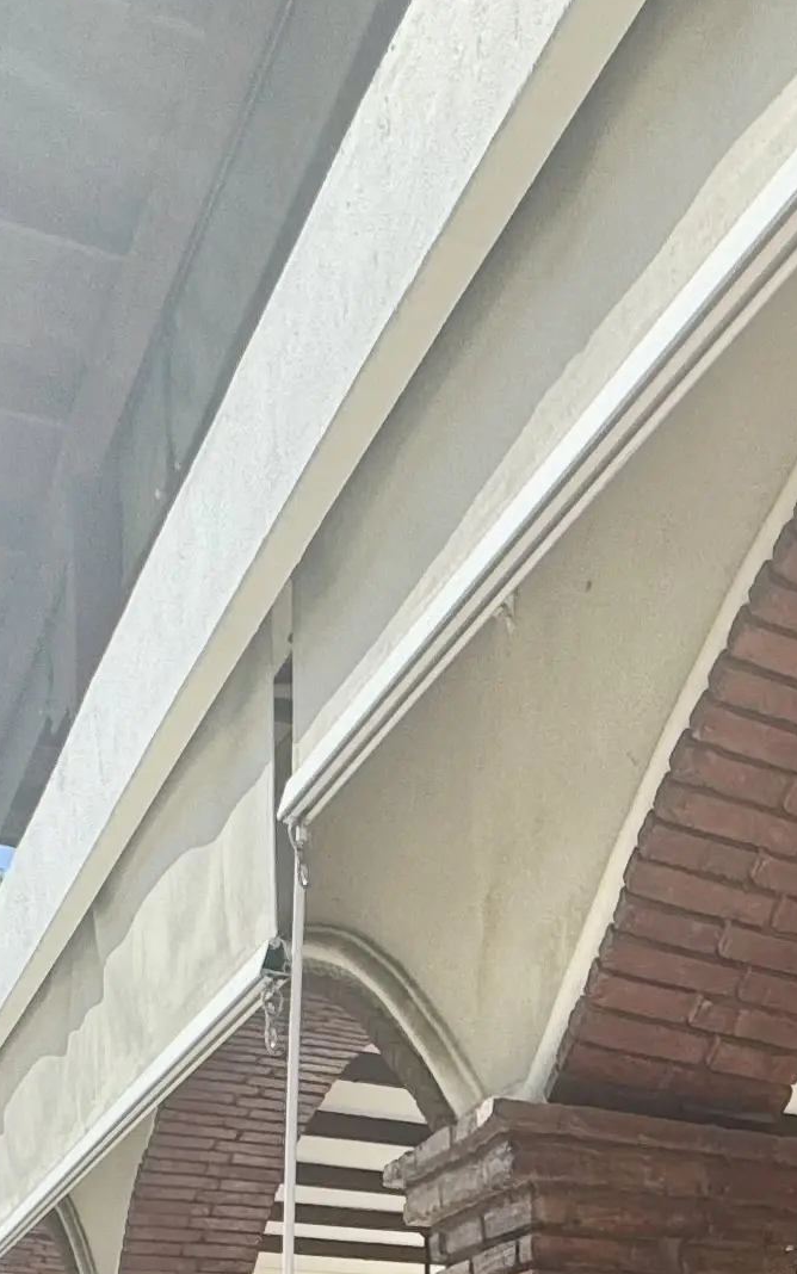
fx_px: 1945
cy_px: 1618
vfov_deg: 29.7
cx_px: 1153
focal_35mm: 56
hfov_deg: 20.3
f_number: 2.2
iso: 50
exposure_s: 1/1094
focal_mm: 2.22
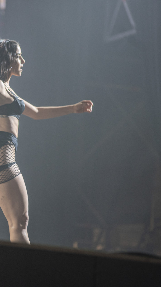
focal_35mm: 324
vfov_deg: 6.7
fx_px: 2458
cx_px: -6
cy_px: 139
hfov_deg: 3.7
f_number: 2.8
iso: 640
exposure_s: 1/200
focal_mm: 200
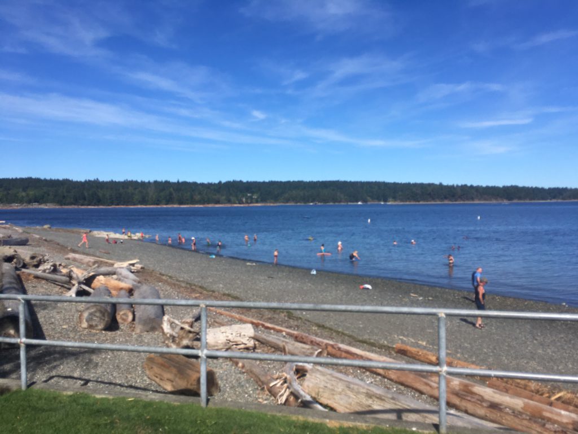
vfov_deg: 48.2
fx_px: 484
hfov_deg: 61.7
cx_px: 289
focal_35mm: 29
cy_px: 217
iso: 25
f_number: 2.2
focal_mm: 4.15
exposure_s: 1/2137
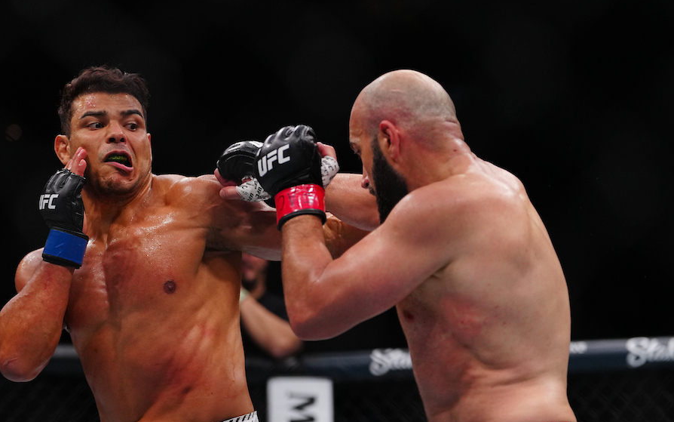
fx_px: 2939
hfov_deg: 13.1
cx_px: 331
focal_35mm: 160
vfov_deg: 8.2
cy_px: 281
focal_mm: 117
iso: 1600
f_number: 2.8
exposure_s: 1/1250
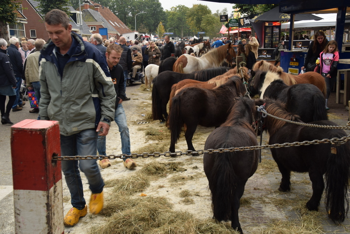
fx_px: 365
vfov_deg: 35.5
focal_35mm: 38
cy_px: 117
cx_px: 175
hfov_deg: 51.3
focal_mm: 25
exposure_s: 1/50
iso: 100
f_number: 7.1
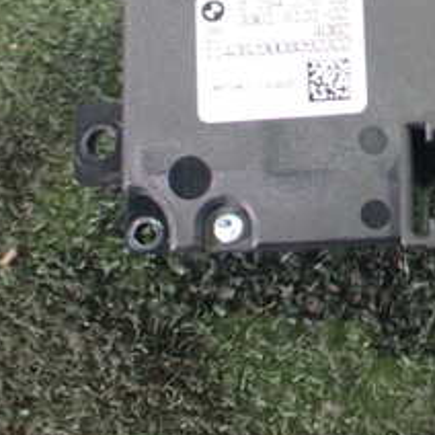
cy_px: 41
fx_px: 1066
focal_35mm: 75
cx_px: 484
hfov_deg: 21.8
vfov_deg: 22.5
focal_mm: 5.4
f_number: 2.3
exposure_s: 1/40
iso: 800
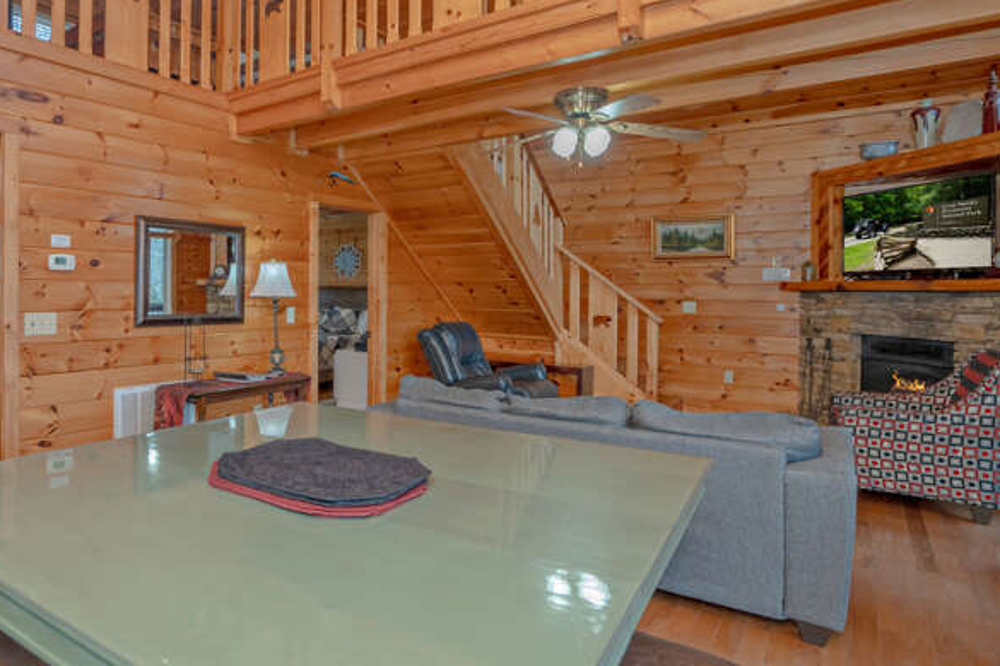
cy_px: 256
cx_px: 366
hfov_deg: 79.5
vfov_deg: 58.9
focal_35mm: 21
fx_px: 583
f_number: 5
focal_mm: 16
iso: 640
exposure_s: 1/125
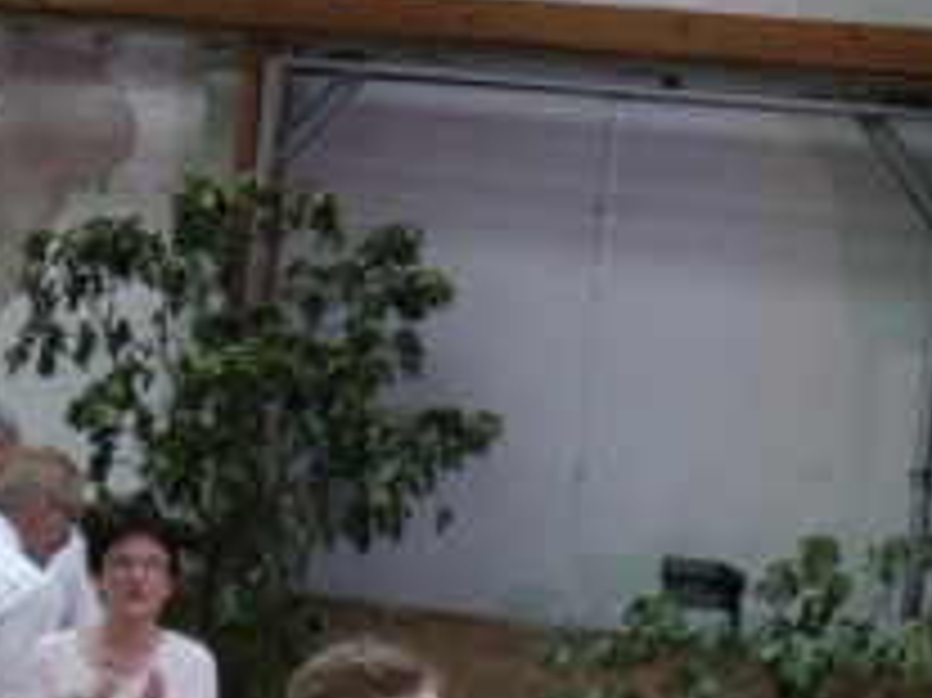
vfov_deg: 7.6
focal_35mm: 193
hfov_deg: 9.9
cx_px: 1481
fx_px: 5193
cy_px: 860
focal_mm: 25
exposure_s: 1/25
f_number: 4.6
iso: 1600
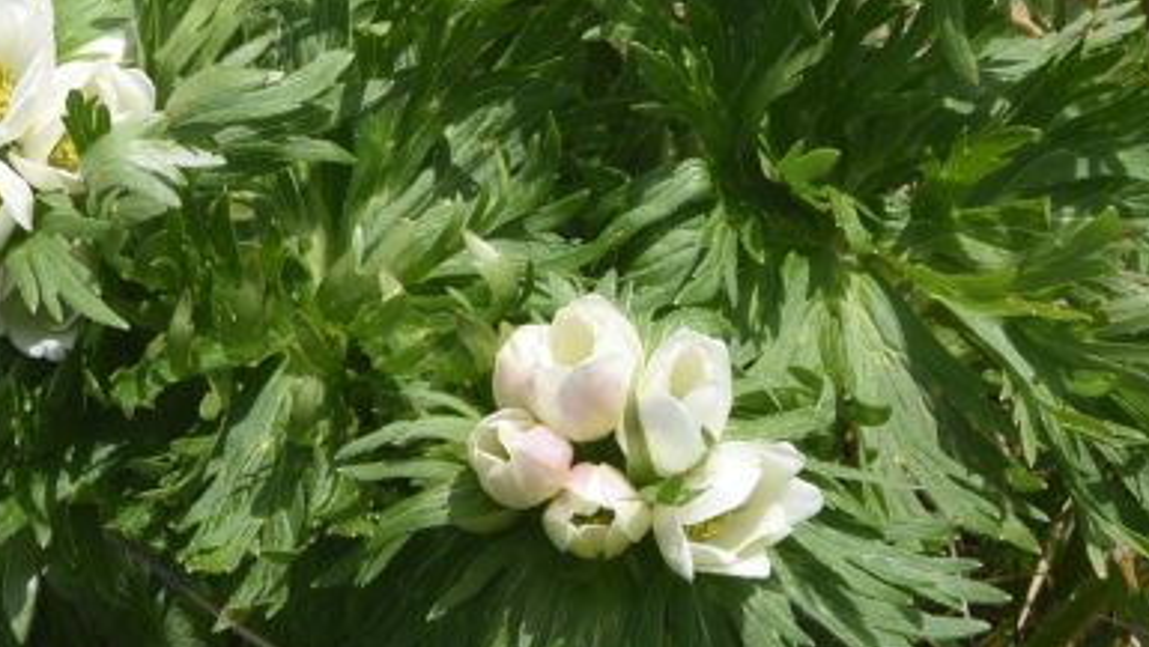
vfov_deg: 6.1
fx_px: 6035
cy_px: -243
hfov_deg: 10.9
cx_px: 818
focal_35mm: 198
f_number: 13
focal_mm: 56
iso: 500
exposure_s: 1/640
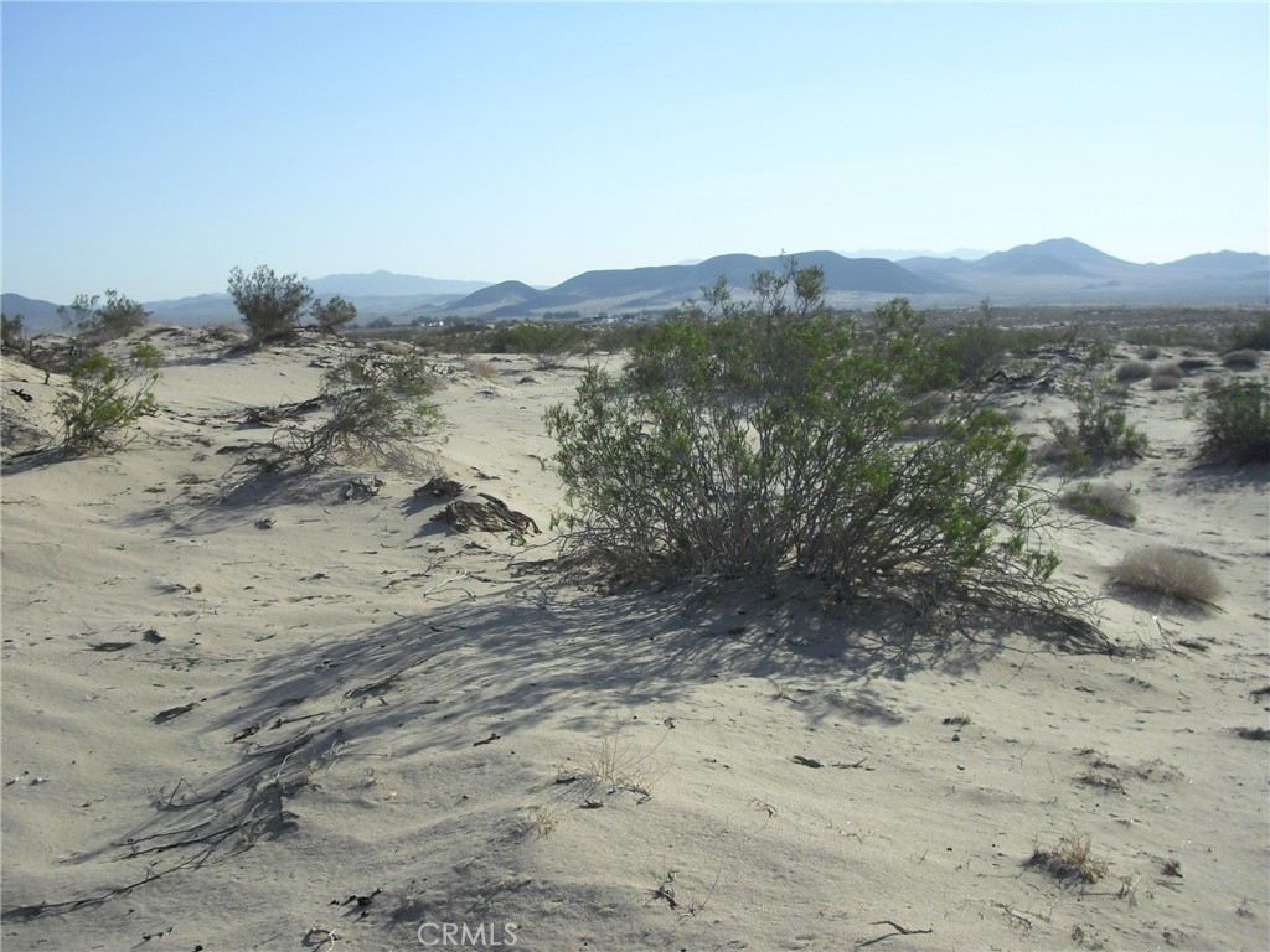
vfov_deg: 37.7
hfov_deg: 49.0
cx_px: 635
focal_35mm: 38
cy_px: 476
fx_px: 1394
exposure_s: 1/250
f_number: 8
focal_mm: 6.2
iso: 100
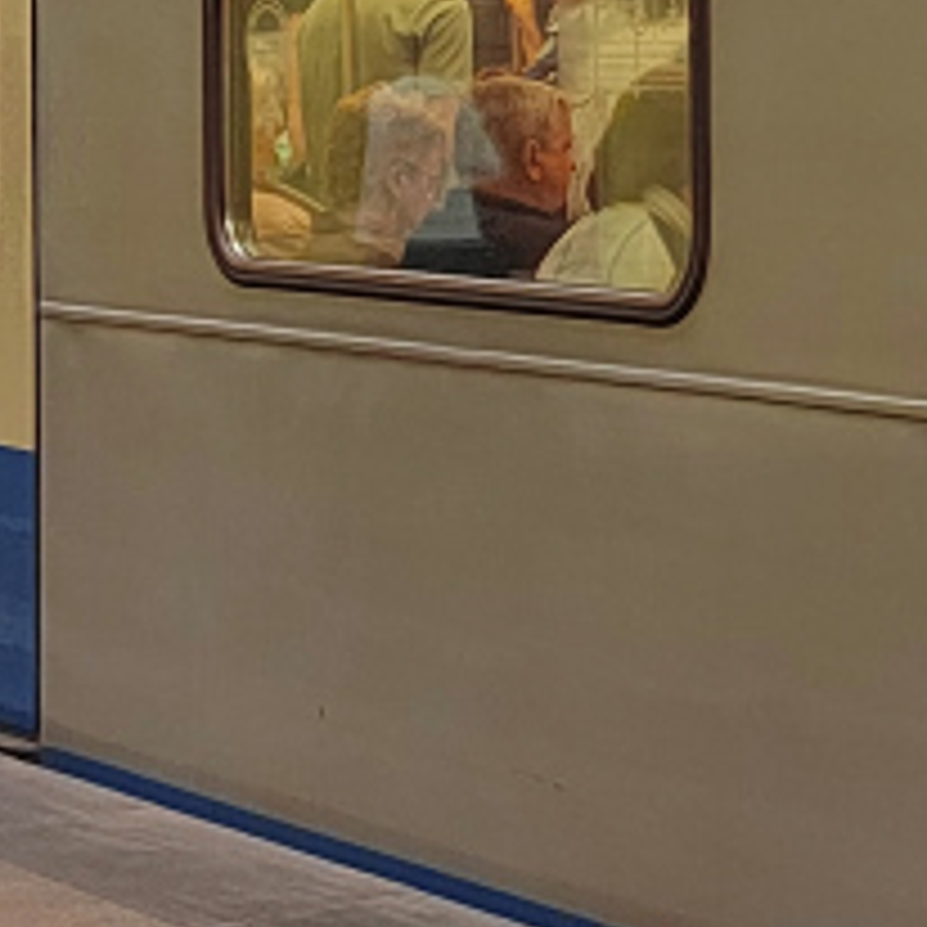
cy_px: 146
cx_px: 1174
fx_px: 3878
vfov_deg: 13.5
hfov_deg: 13.2
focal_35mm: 128
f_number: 1.9
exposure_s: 1/120
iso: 969
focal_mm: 5.52
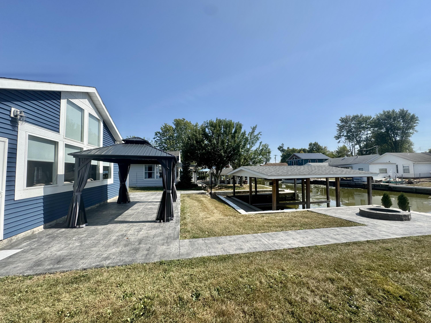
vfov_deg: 85.7
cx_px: 216
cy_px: 162
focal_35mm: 14
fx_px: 174
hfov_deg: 102.1
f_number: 2.2
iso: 50
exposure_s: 1/1880
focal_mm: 2.22
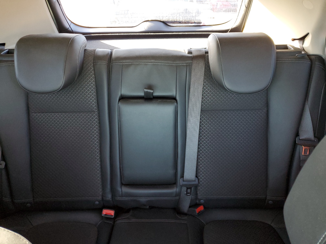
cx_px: 163
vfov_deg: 53.1
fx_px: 245
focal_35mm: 26
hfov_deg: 67.3
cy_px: 122
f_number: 1.5
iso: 171
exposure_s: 1/60.2
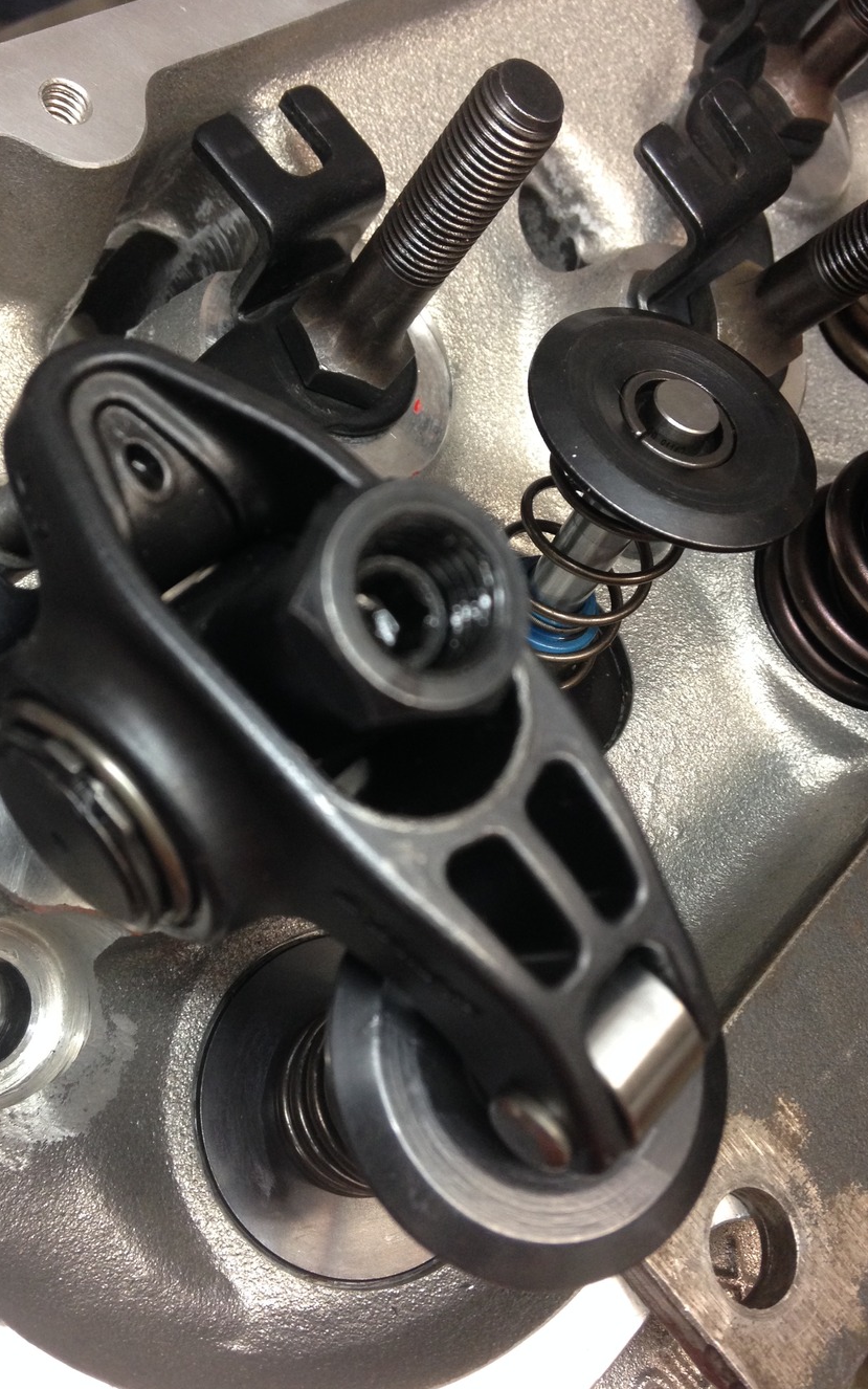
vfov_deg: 54.0
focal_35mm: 36
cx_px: 398
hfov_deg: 35.3
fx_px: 1362
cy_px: 696
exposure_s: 1/20
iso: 125
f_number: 2.4
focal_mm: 4.12
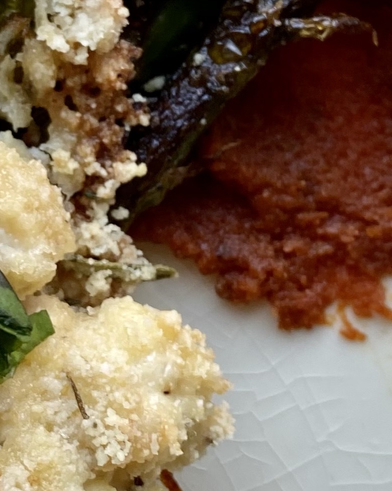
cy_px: 146
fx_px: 1523
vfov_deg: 18.2
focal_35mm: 105
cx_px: -37
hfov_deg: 14.3
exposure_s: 1/120
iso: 80
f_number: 1.8
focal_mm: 4.25
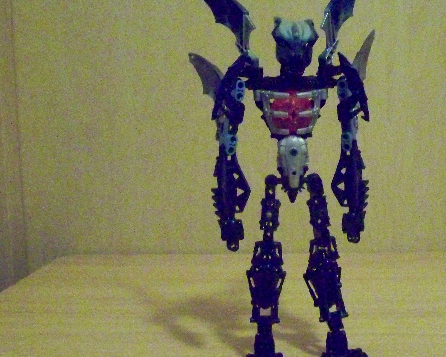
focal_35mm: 58
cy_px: 143
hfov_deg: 32.2
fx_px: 766
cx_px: 294
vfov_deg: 26.2
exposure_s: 1/30
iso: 1600
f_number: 2.8
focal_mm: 6.3
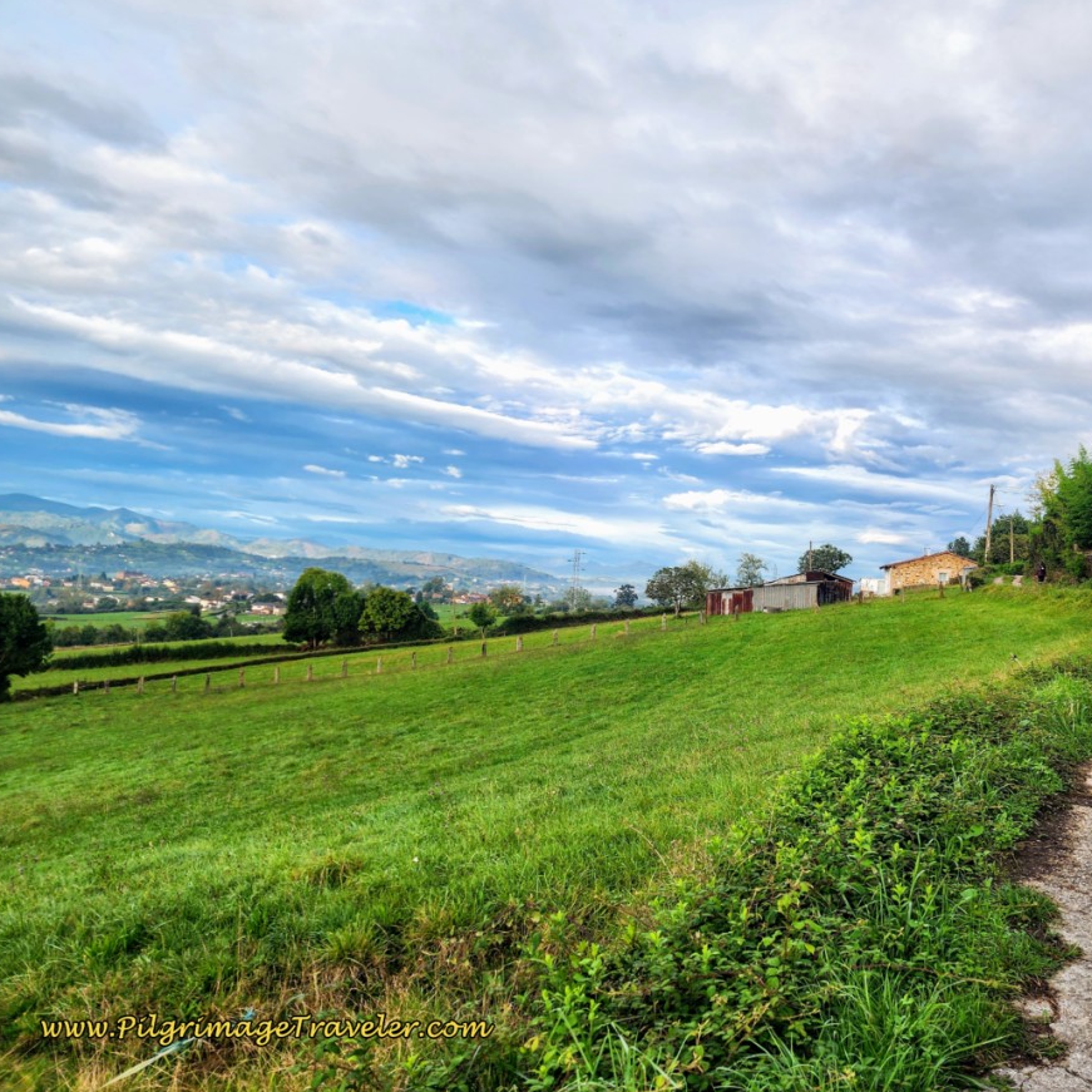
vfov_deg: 57.3
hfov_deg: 55.9
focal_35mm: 28
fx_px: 999
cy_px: 537
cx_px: 738
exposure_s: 1/285
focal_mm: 6.4
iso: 12
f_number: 1.8
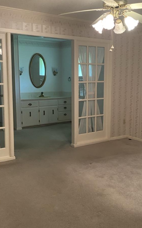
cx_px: 81
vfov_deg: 50.4
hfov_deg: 32.7
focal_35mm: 39
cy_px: 115
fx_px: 242
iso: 320
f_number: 1.8
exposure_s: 1/60
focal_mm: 4.25
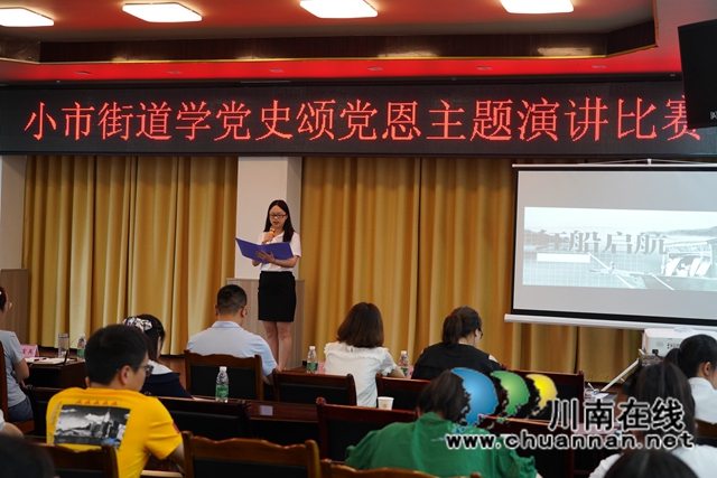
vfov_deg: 26.0
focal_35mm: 52
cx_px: 358
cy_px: 239
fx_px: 1036
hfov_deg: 38.2
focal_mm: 52
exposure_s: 1/160
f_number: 4
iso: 2000
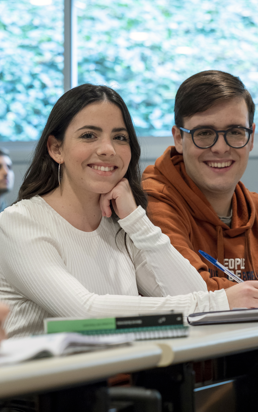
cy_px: 206
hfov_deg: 9.6
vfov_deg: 15.4
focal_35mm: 136
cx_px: 115
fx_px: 1530
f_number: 2.8
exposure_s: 1/20
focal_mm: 48
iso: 800
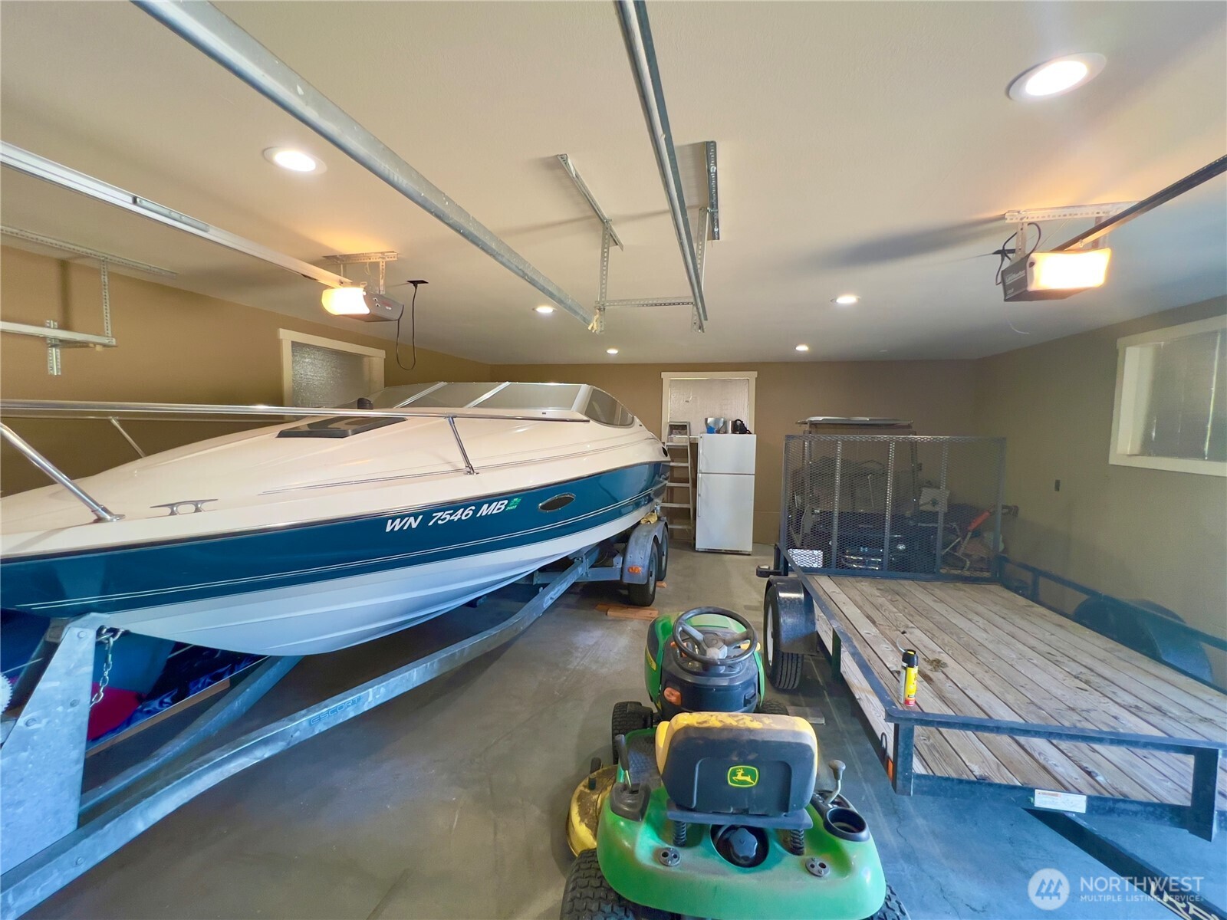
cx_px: 614
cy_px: 460
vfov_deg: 89.9
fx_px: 461
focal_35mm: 13
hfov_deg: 106.2
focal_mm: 1.57
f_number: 1.8
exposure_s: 1/60
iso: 200
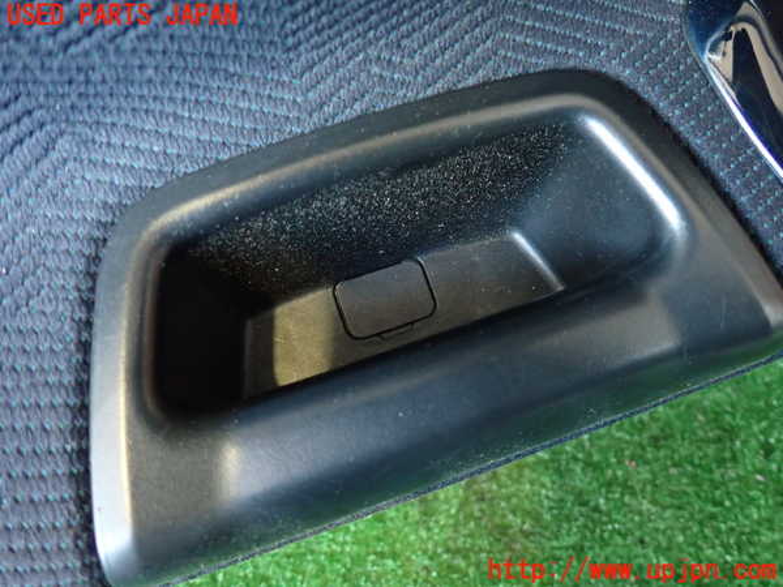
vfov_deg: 54.9
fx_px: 565
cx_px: 392
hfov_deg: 69.4
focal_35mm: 25
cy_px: 294
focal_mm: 4.5
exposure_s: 1/30
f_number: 2
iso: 500
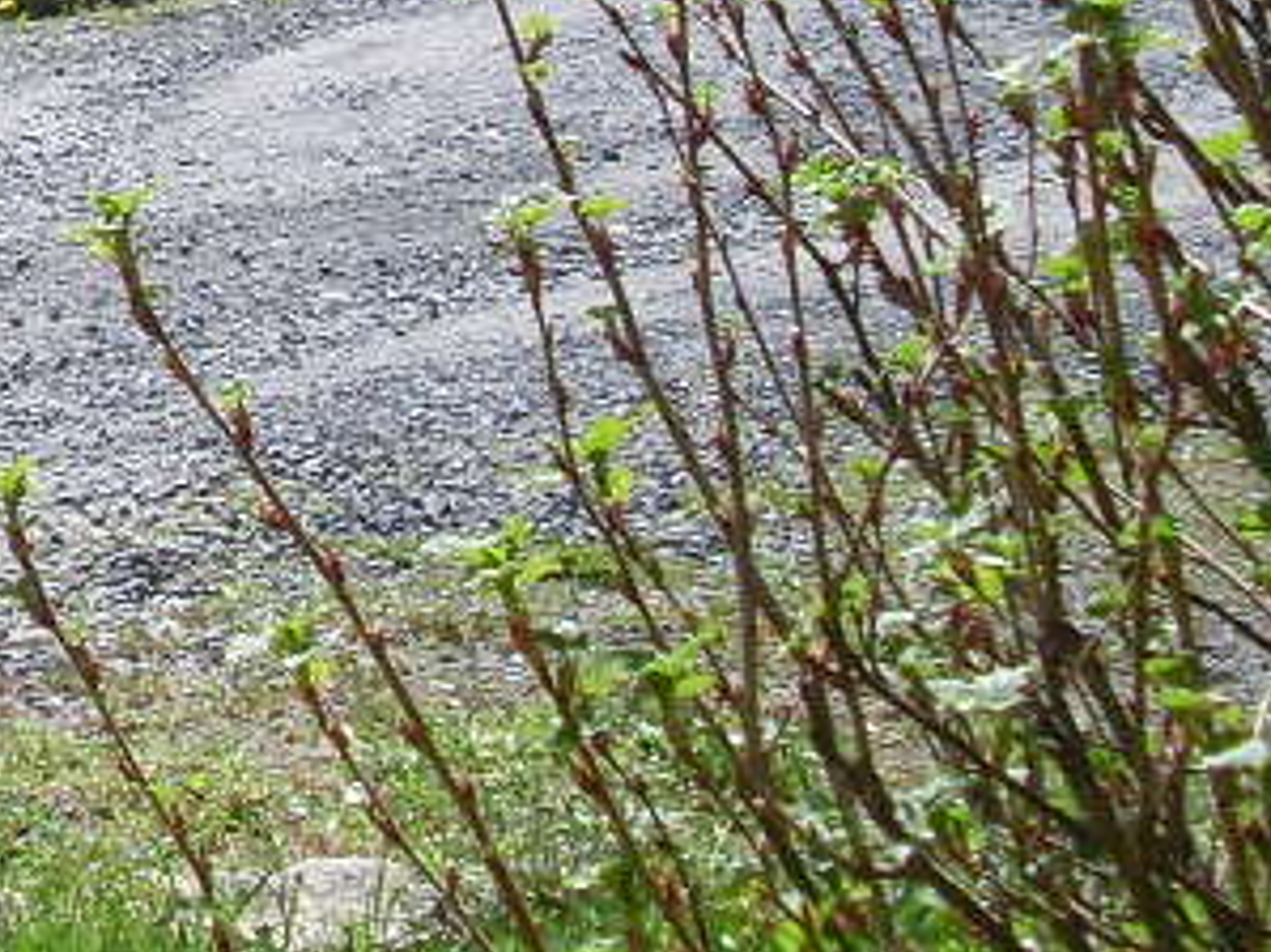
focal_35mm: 168
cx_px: -323
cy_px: -336
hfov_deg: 11.5
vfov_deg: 8.7
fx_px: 6166
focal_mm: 8.1
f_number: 8.7
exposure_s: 1/180
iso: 80
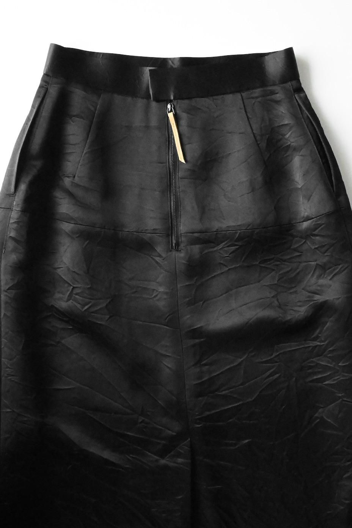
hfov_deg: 30.8
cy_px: 264
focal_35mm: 44
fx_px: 638
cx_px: 176
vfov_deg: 45.0
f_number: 13
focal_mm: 29
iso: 25600
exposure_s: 1/400
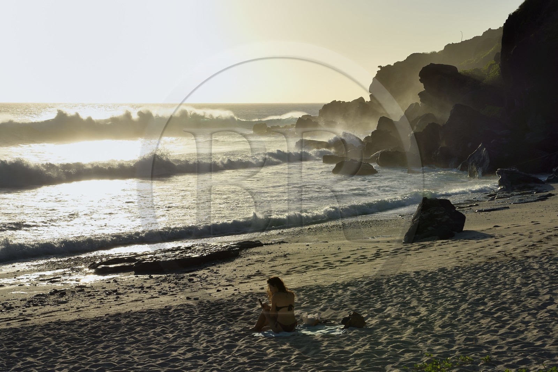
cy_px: 186
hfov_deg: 28.9
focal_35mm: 70
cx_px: 279
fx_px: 1084
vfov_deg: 19.4
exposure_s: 1/250
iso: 200
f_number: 16
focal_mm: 70
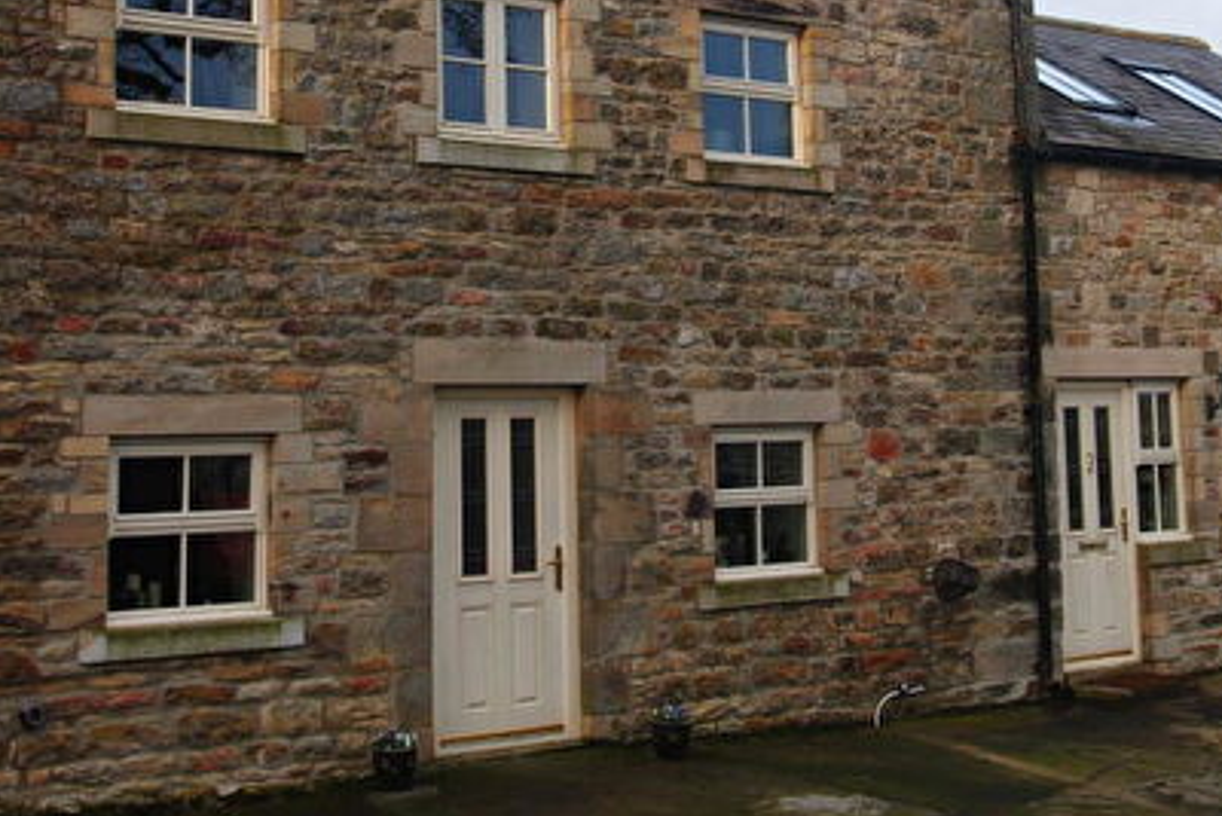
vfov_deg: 21.2
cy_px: 116
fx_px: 2139
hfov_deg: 31.9
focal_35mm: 63
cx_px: 675
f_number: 8
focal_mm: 24
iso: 200
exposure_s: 1/60
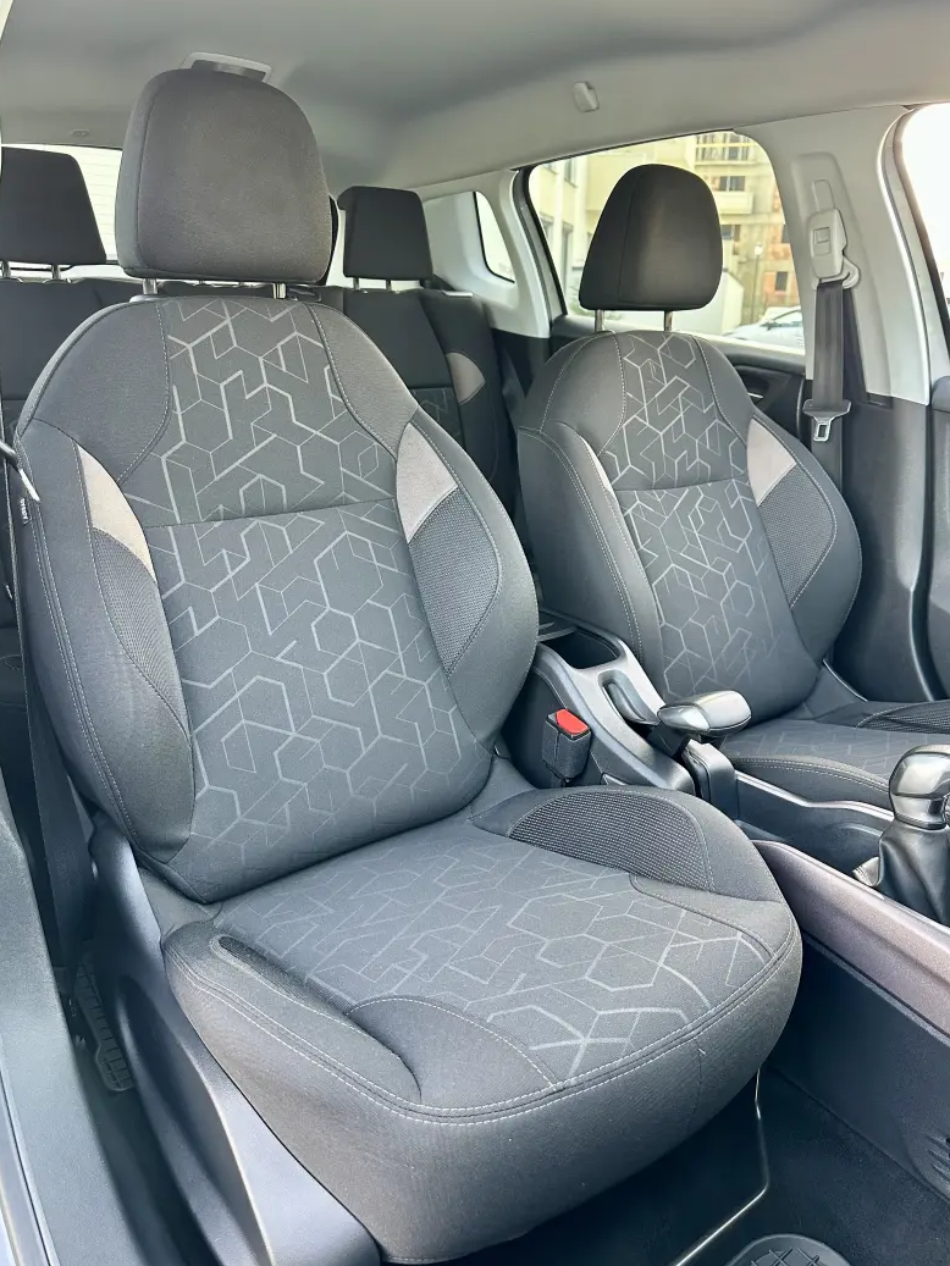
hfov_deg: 54.9
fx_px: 915
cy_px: 636
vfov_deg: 69.4
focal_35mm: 25
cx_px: 482
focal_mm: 6.86
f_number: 1.78
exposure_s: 1/111
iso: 250
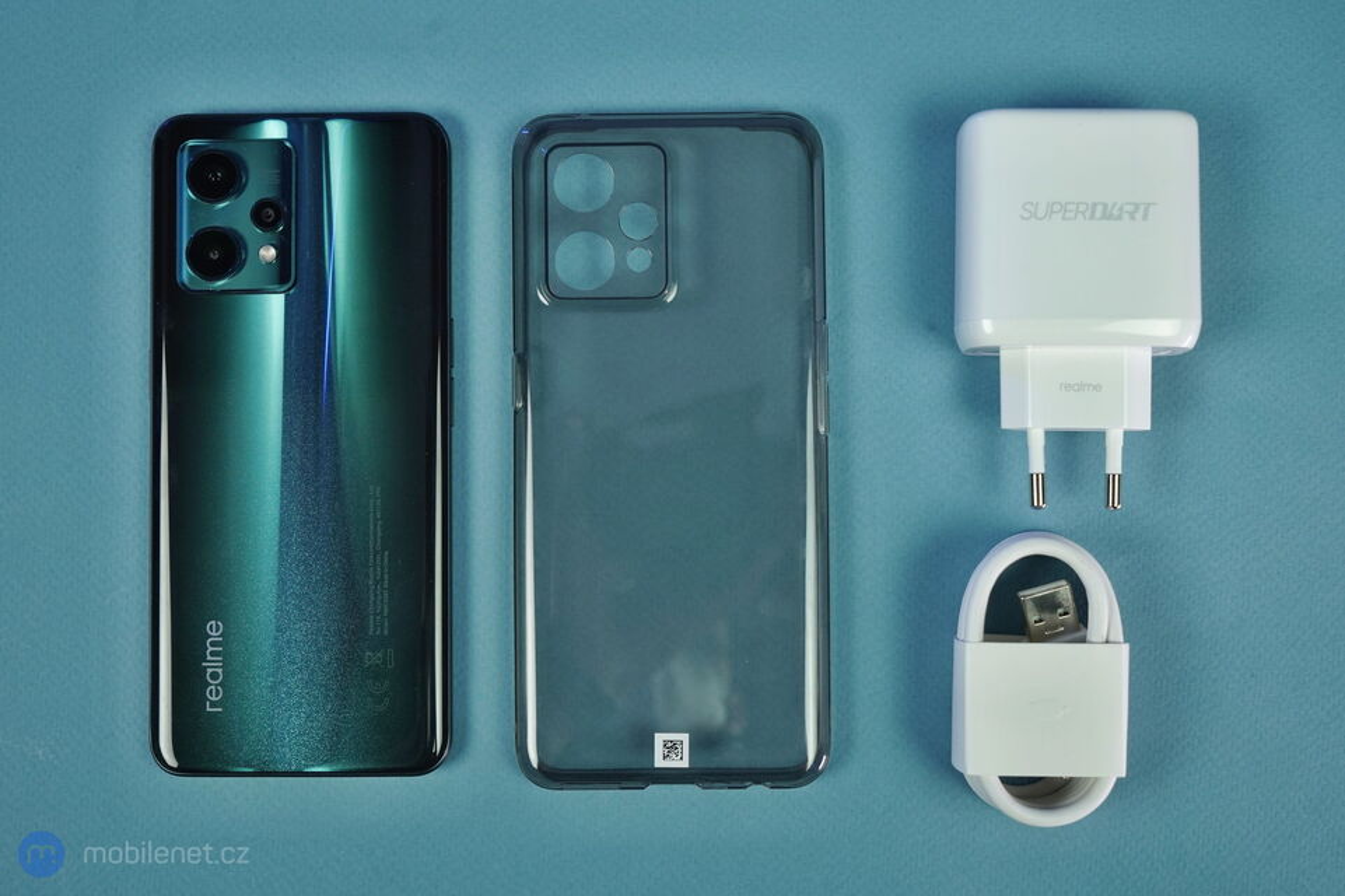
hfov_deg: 42.8
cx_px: 672
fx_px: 1718
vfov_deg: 29.2
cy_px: 448
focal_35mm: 46
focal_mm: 46
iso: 1000
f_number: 7.1
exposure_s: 1/125
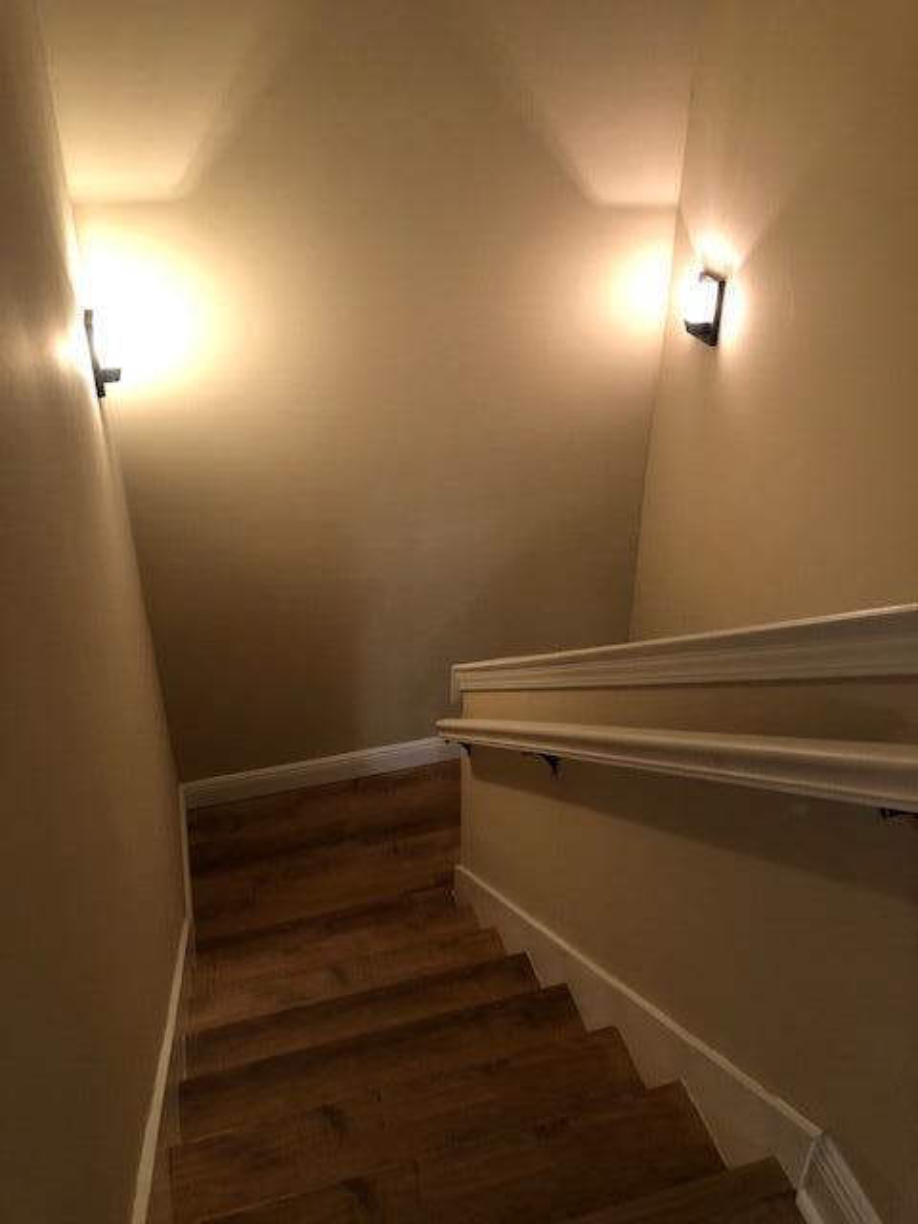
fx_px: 990
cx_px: 459
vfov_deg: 63.4
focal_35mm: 28
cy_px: 612
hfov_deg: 49.7
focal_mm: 3.99
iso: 100
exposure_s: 1/11
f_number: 1.8
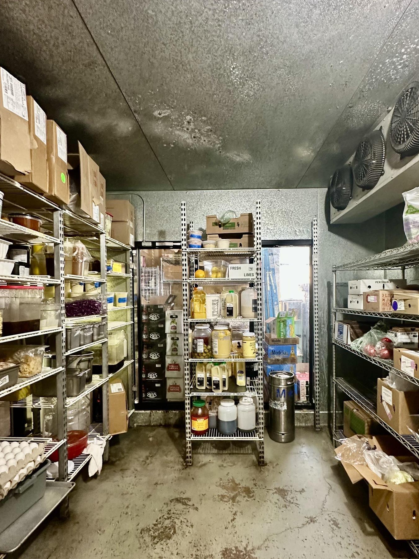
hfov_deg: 71.5
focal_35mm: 18
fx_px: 291
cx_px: 223
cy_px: 304
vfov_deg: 87.6
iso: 400
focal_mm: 2.22
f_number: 2.2
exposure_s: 1/60
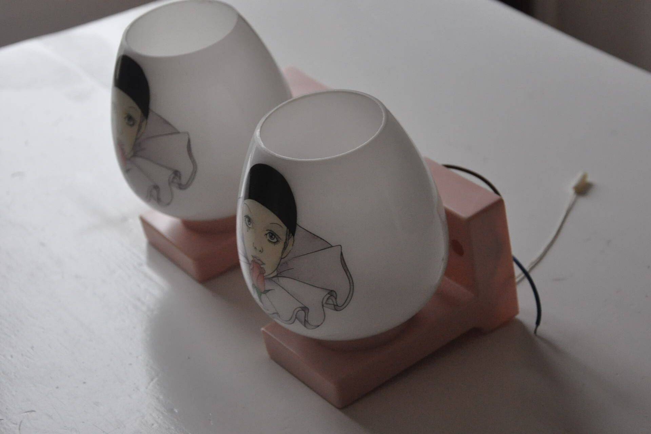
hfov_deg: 23.4
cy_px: 217
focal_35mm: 87
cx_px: 326
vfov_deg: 15.7
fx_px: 1573
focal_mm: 58
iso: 1600
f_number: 5
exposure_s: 1/100
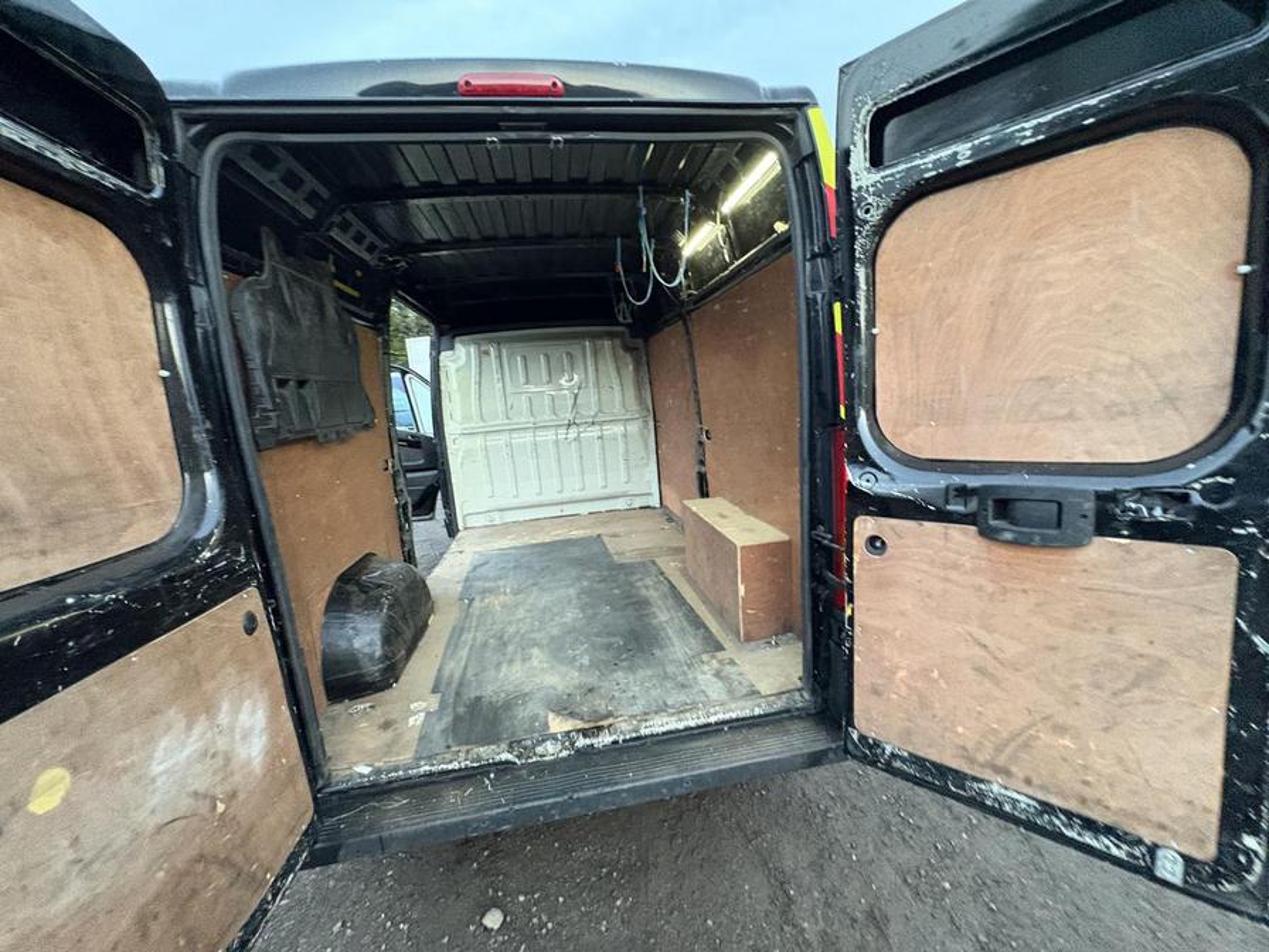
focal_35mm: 14
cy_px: 476
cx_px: 634
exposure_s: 1/60
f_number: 2.2
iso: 640
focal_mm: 2.22
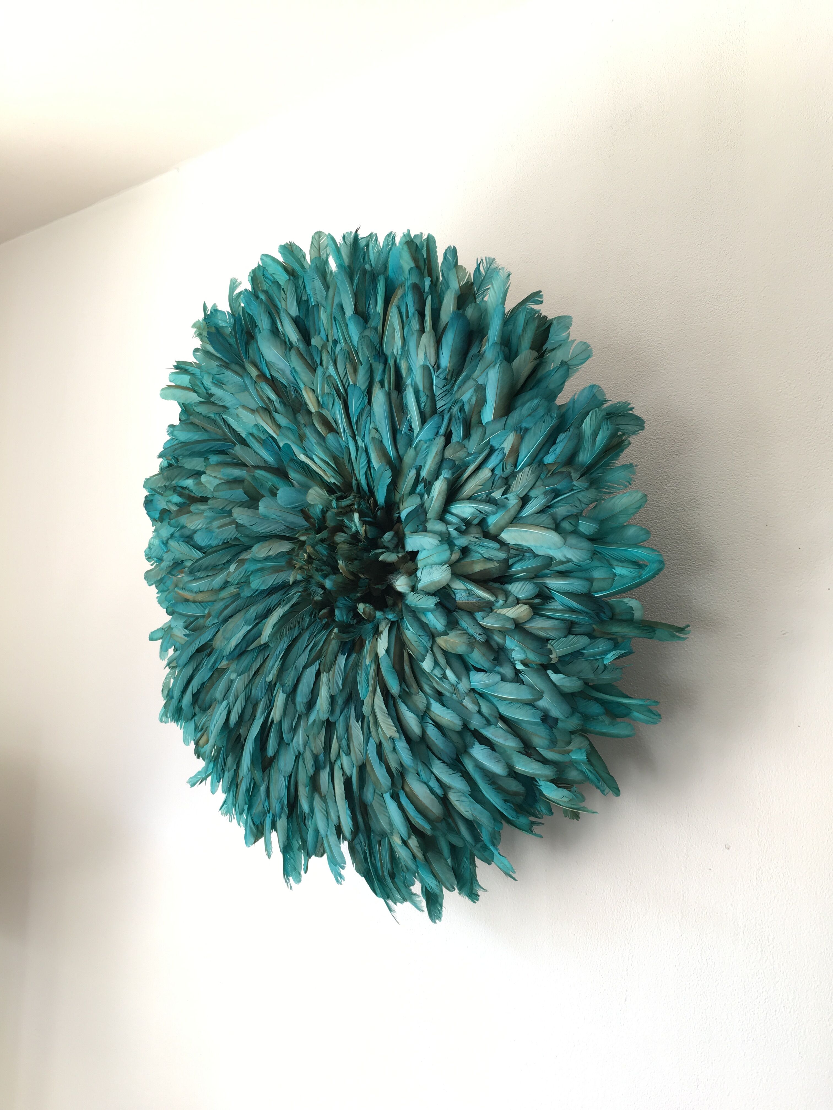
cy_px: 555
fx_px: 930
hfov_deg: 48.2
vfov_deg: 61.7
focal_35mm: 29
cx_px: 416
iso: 40
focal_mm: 4.15
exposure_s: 1/33
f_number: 2.2
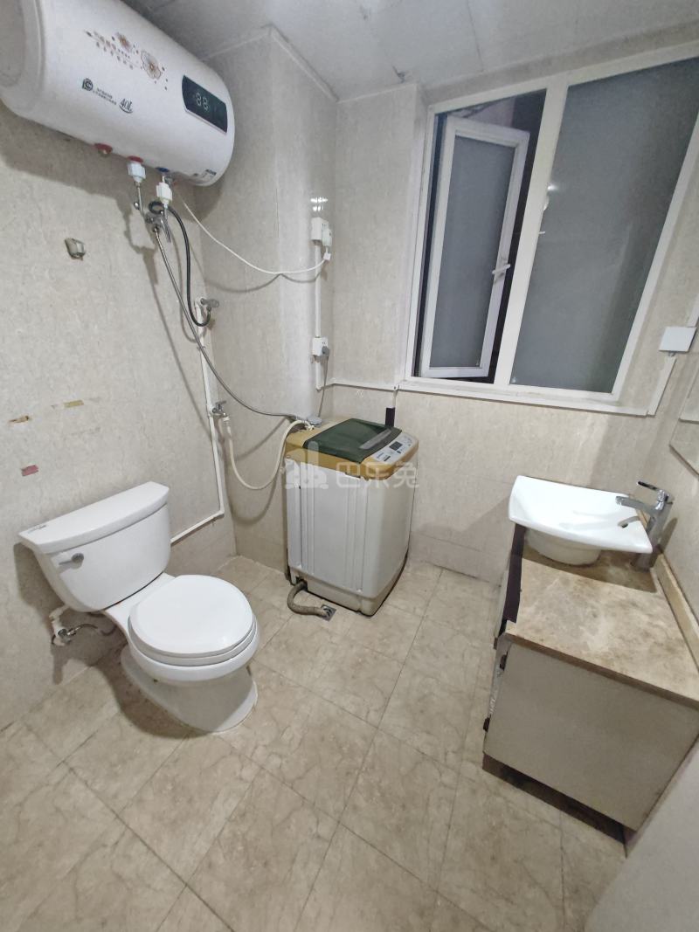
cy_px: 466
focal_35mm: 13
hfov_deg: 89.9
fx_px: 350
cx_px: 350
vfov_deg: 106.2
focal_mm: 1.82
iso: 1600
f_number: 2
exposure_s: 1/25
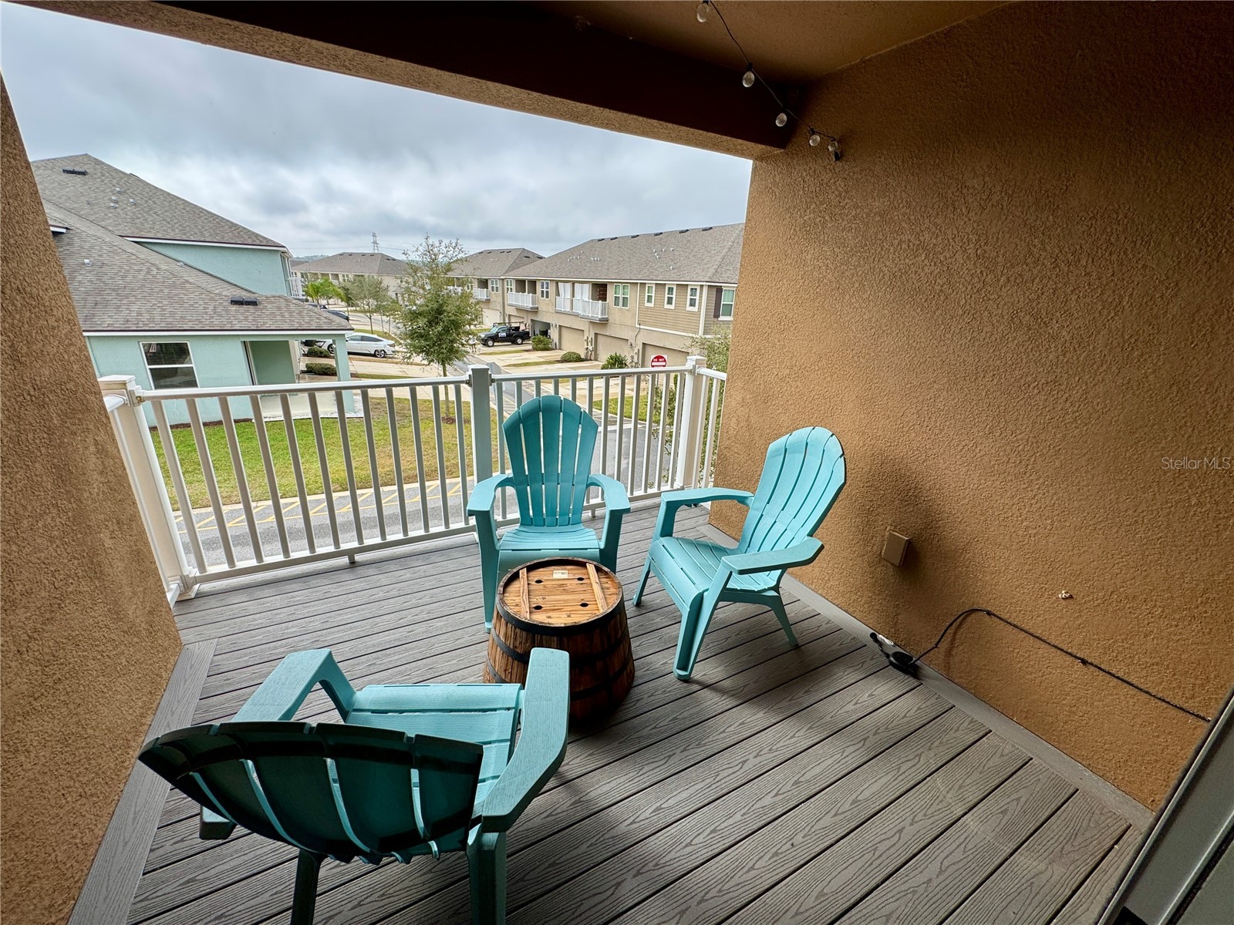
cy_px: 462
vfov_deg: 85.7
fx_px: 499
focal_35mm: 14
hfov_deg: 102.1
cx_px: 617
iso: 40
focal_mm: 2.22
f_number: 2.2
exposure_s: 1/763
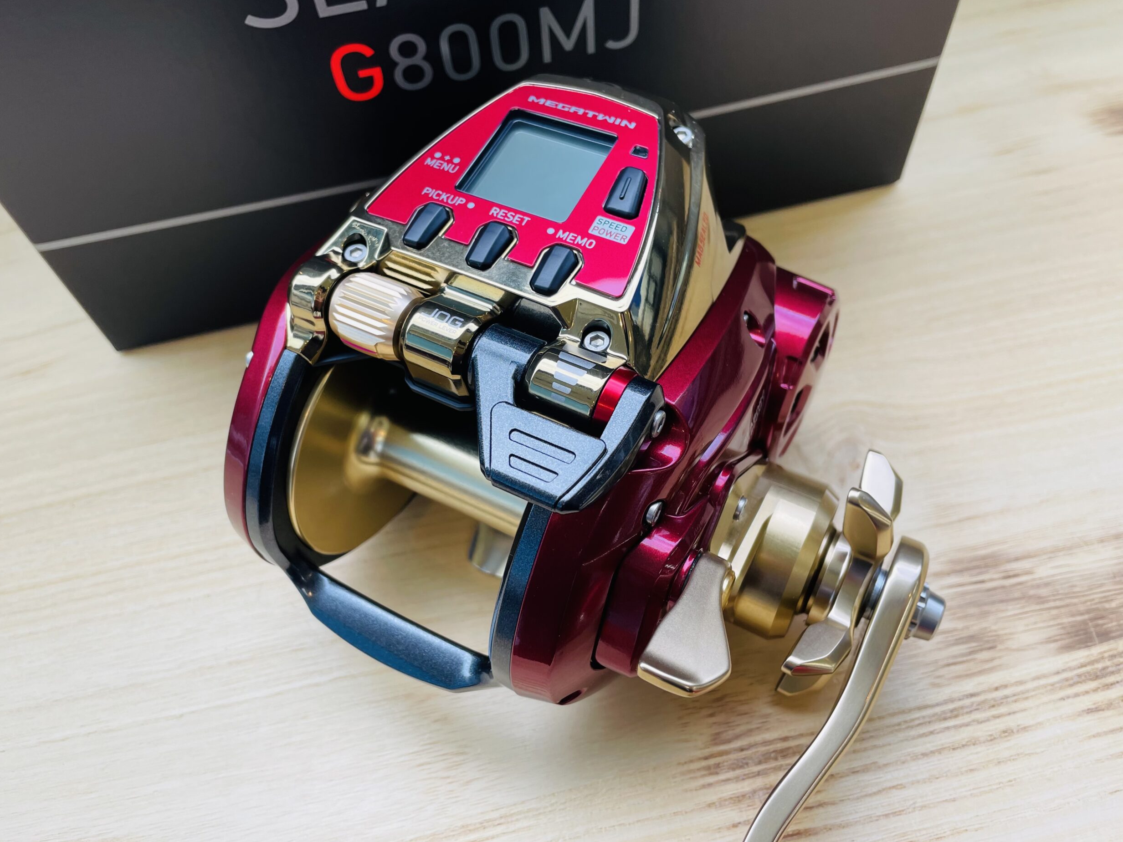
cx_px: 543
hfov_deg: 65.3
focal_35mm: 27
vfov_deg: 51.4
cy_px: 413
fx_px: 876
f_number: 1.6
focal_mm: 4.2
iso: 32
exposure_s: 1/111
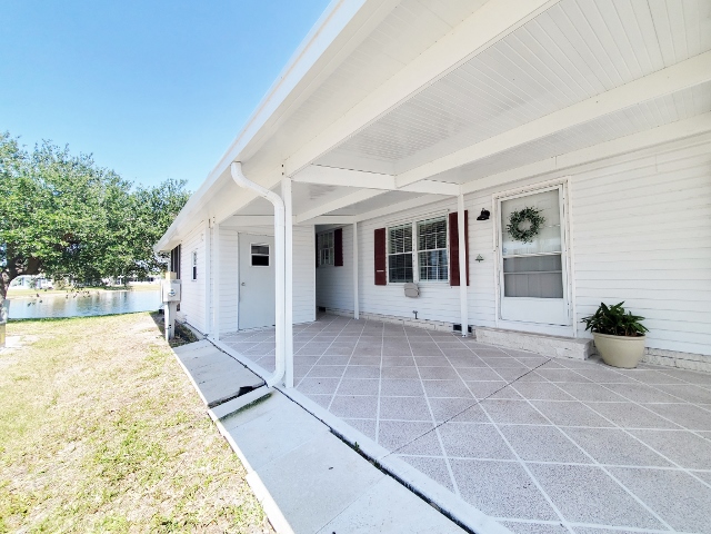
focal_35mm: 13
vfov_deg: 89.9
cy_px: 267
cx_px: 356
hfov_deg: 106.2
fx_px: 267
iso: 50
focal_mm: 1.8
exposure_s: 1/395
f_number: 2.2
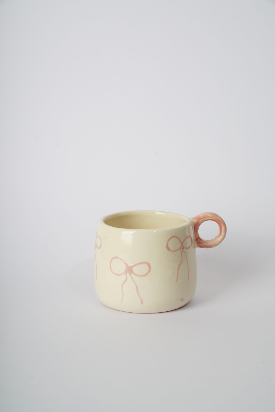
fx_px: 802
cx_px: 138
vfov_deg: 28.8
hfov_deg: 19.5
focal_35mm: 70
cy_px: 206
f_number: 8
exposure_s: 1/160
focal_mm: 70
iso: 100
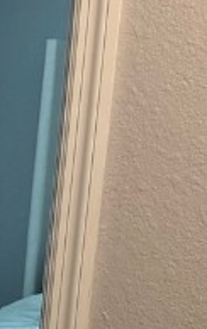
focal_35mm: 134
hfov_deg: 8.9
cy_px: 410
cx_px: -294
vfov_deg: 15.0
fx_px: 1204
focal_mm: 6.76
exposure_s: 1/120
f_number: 1.78
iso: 160
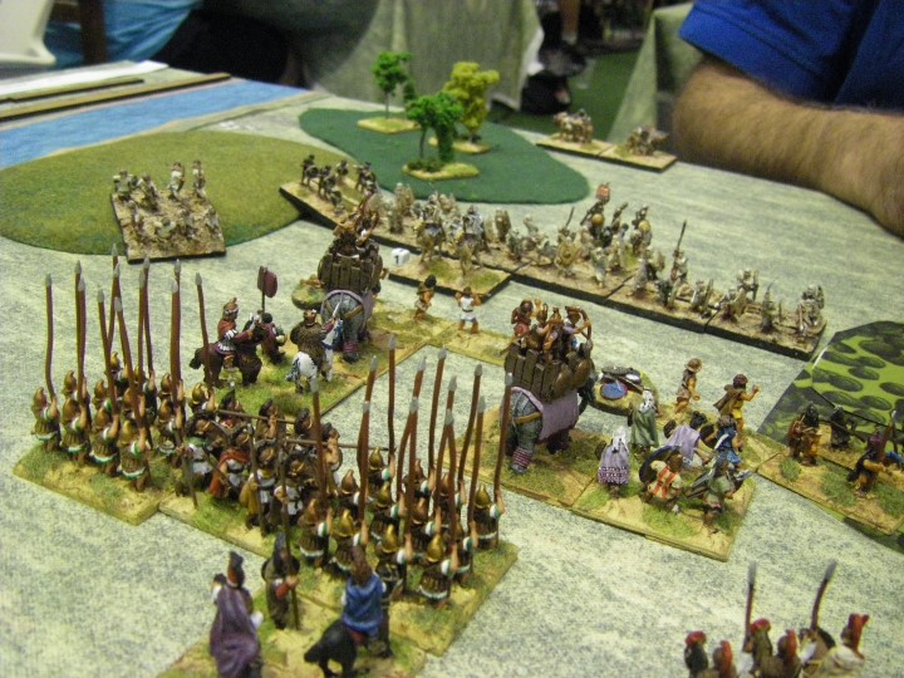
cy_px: 339
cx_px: 452
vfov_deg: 37.7
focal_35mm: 38
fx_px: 992
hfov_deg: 49.0
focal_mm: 6.3
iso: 800
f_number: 3.5
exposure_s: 1/50
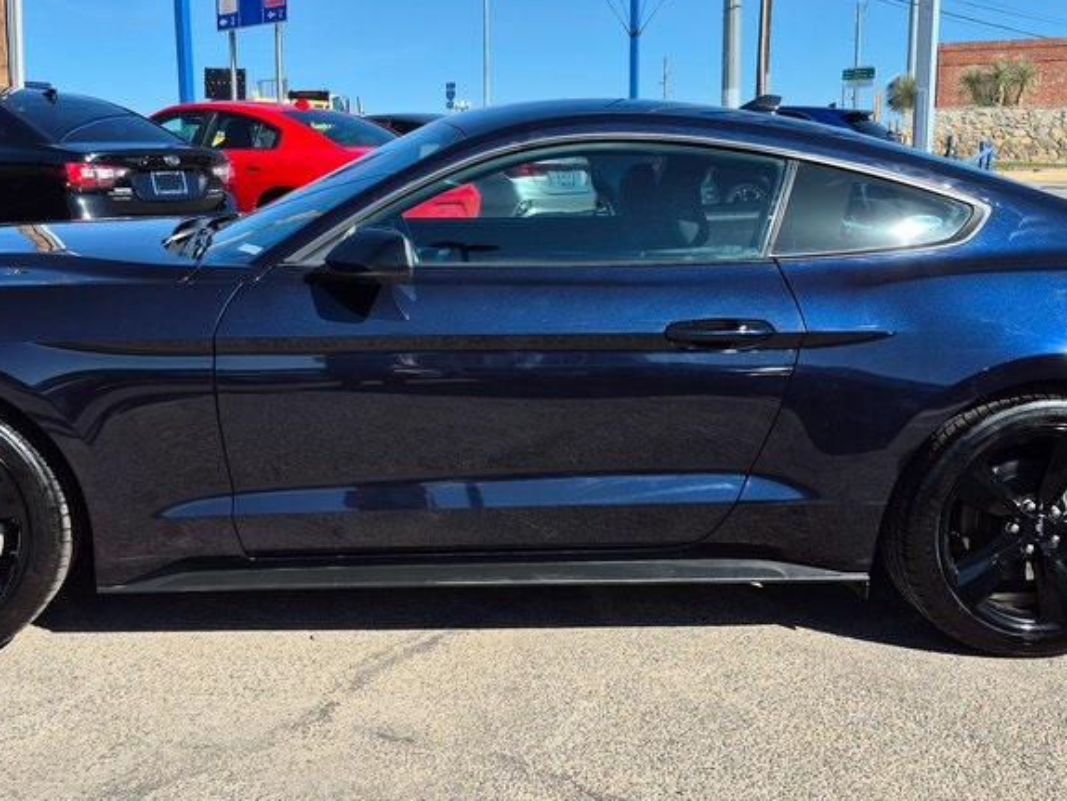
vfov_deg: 35.2
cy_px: 394
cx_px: 483
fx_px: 1264
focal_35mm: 41
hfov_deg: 45.7
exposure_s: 1/1452
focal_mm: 5.4
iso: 25
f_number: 1.8
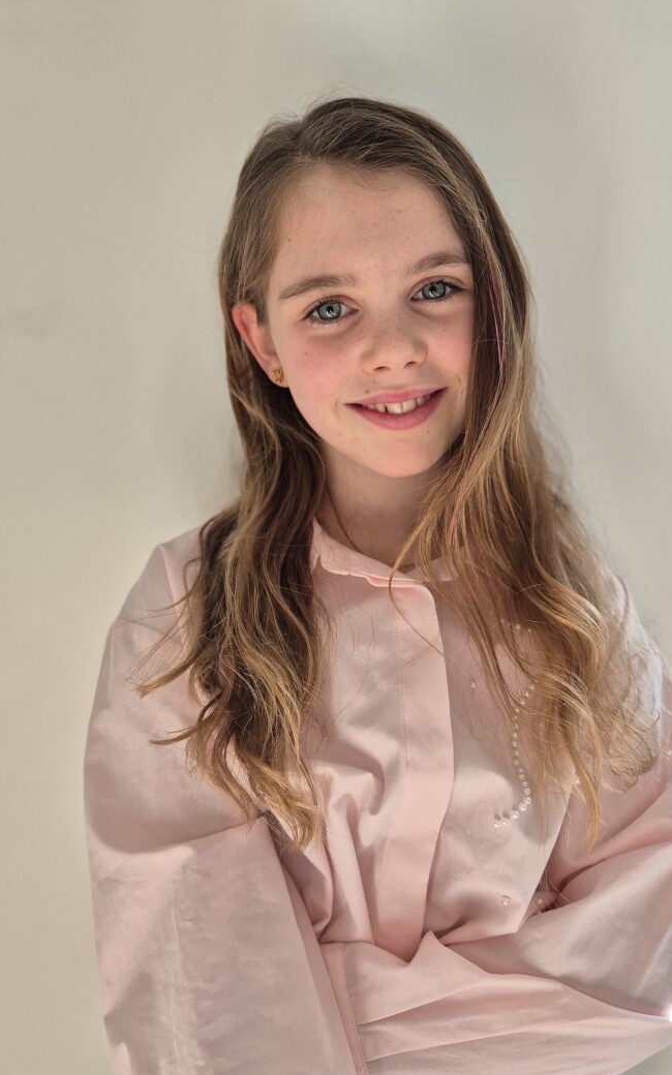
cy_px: 548
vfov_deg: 72.5
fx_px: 733
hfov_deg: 49.2
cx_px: 363
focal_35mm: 25
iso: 32
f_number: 1.8
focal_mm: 5.4
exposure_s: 1/100
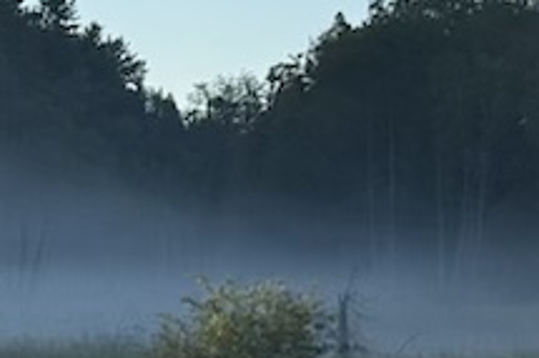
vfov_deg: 5.9
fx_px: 3471
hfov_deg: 8.9
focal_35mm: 232
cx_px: 110
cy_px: 170
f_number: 1.78
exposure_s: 1/4975
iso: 64
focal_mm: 6.76
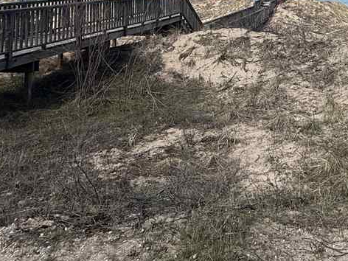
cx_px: 322
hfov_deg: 44.0
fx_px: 382
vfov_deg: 32.1
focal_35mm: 38
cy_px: -43
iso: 50
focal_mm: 2.22
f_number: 2.2
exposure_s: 1/1497
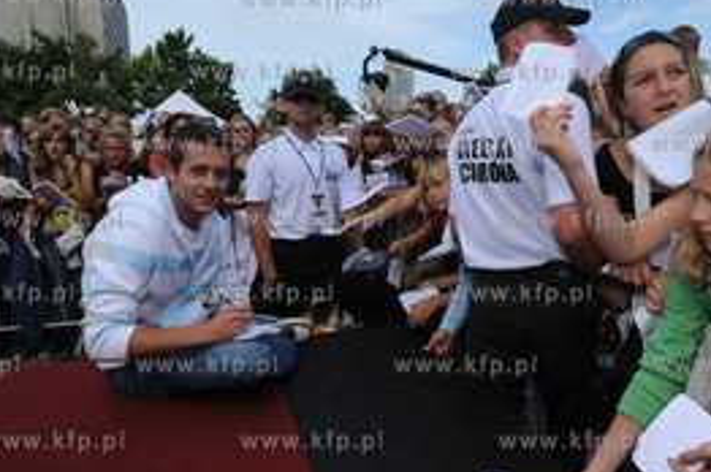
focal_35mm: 26
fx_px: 513
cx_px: 407
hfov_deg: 69.1
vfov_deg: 49.4
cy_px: 255
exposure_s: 1/500
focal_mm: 17
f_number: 8
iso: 200
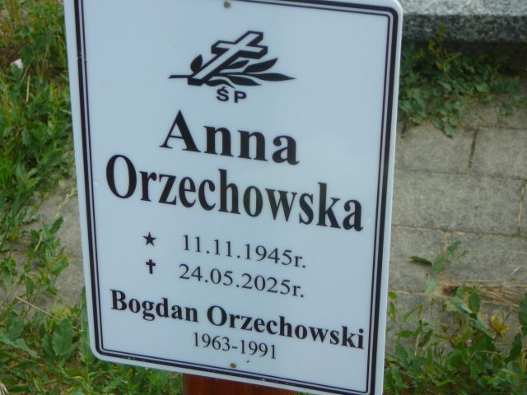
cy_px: 198
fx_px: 1248
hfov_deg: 23.8
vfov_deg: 18.0
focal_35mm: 82
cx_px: 264
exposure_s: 1/400
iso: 80
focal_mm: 12.2
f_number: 3.8
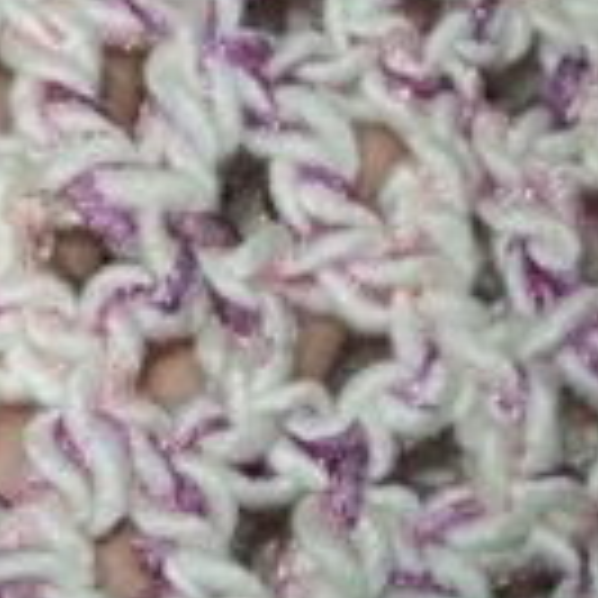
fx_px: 1994
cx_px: 207
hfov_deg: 17.0
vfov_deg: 16.9
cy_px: 121
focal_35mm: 102
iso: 64
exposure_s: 1/60
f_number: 2.7
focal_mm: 6.1
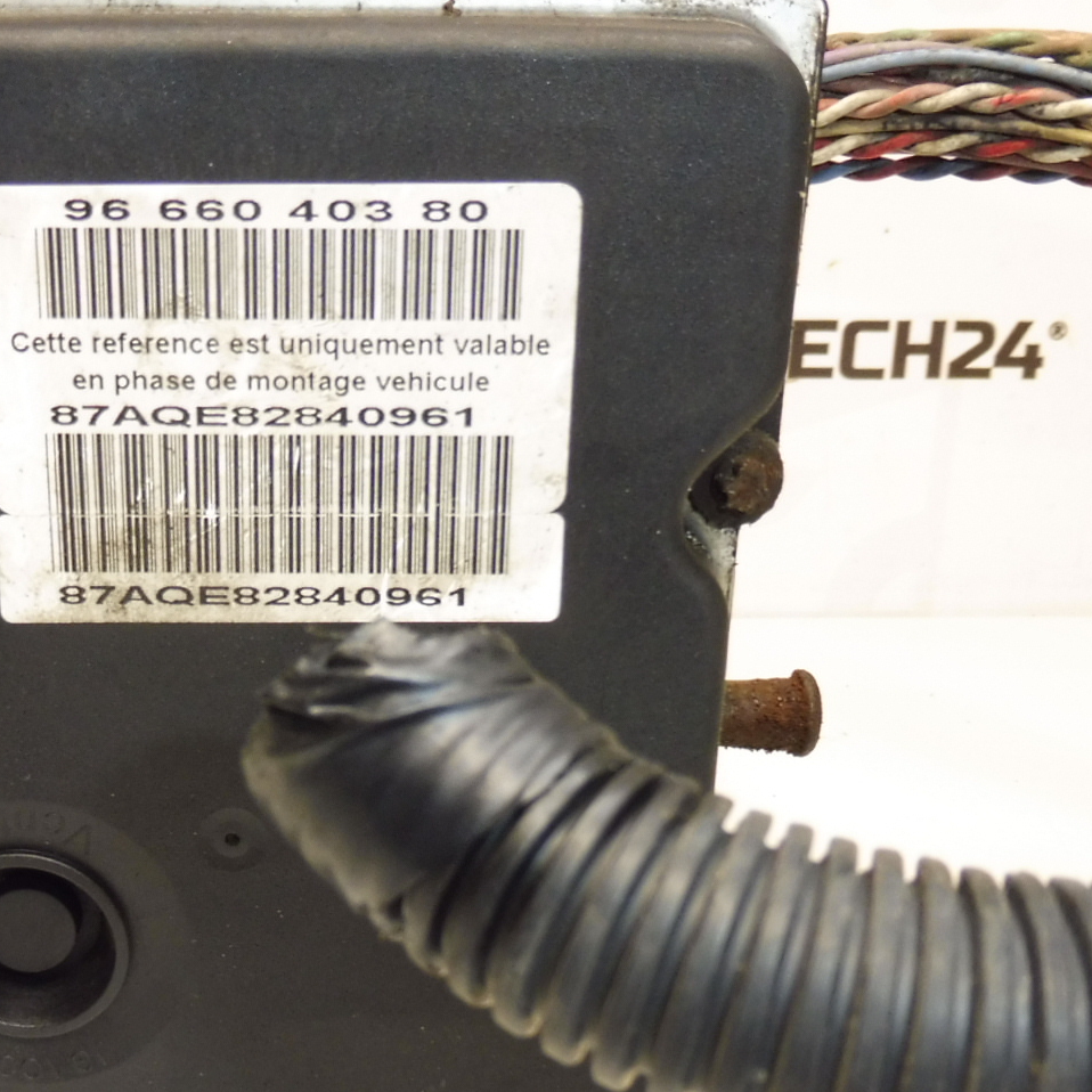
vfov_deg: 33.1
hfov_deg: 32.8
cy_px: 723
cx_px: 275
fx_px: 1820
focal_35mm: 51
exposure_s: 1/60
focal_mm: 4.8
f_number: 4
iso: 200
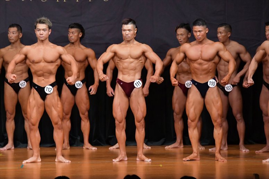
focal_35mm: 270
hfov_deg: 7.6
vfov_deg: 5.1
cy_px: 90
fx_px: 2017
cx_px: 134
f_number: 5.6
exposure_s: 1/400
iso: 5000
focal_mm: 180
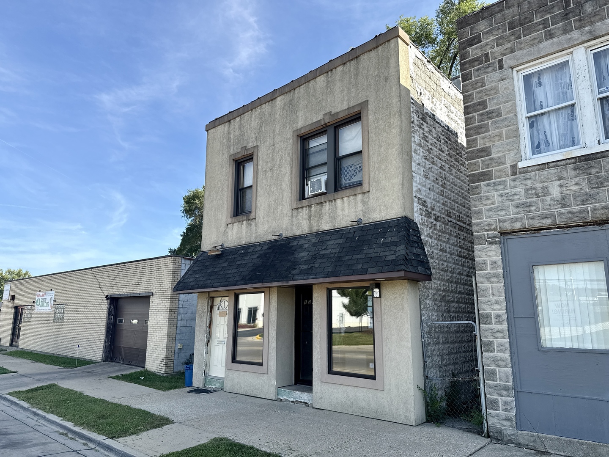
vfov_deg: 56.8
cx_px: 304
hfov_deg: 71.6
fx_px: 422
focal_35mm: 24
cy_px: 228
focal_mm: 6.76
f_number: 1.78
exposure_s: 1/2445
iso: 80
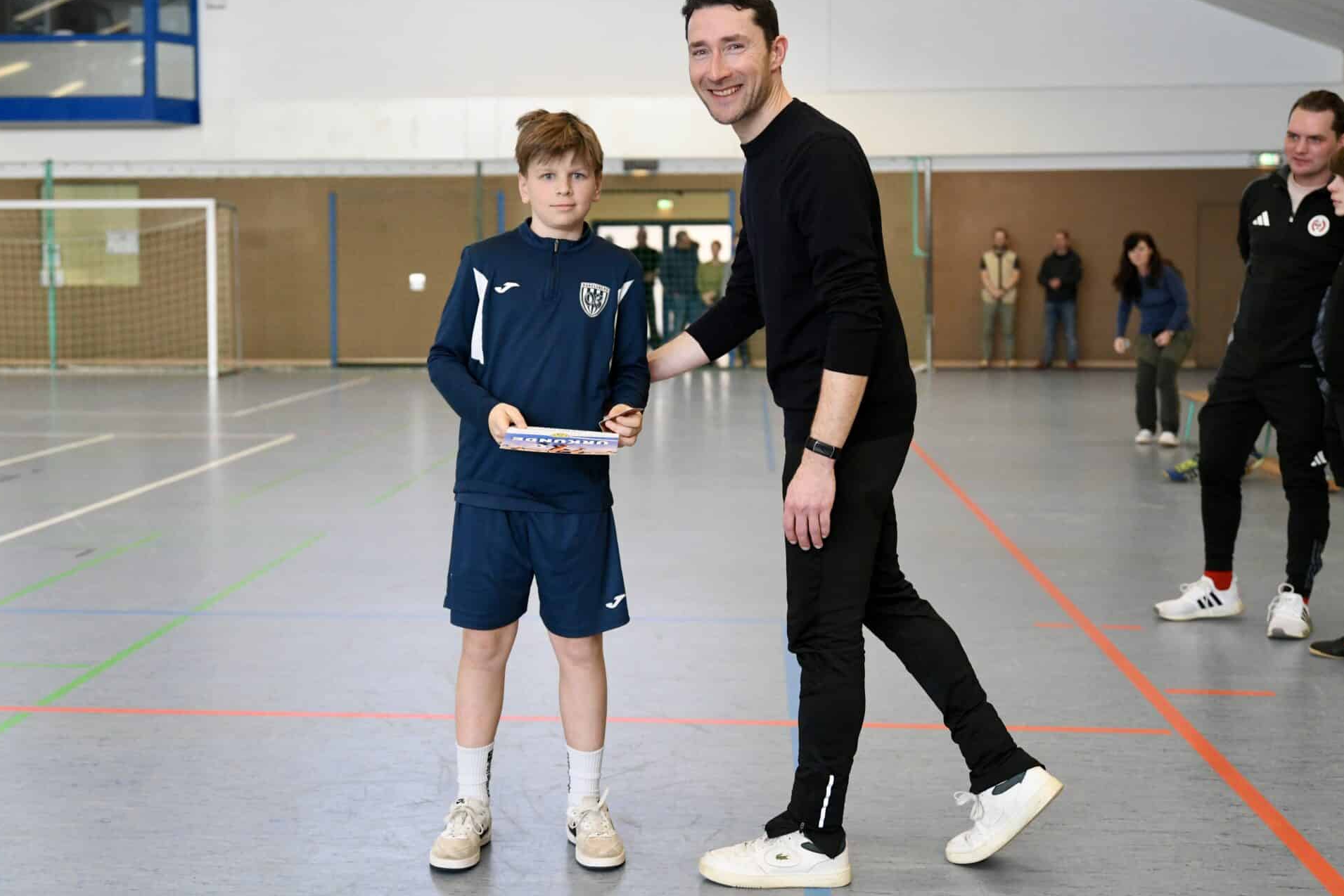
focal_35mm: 45
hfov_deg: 43.6
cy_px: 443
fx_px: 1680
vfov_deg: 29.9
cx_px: 668
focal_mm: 42
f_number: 2.8
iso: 2500
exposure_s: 1/640
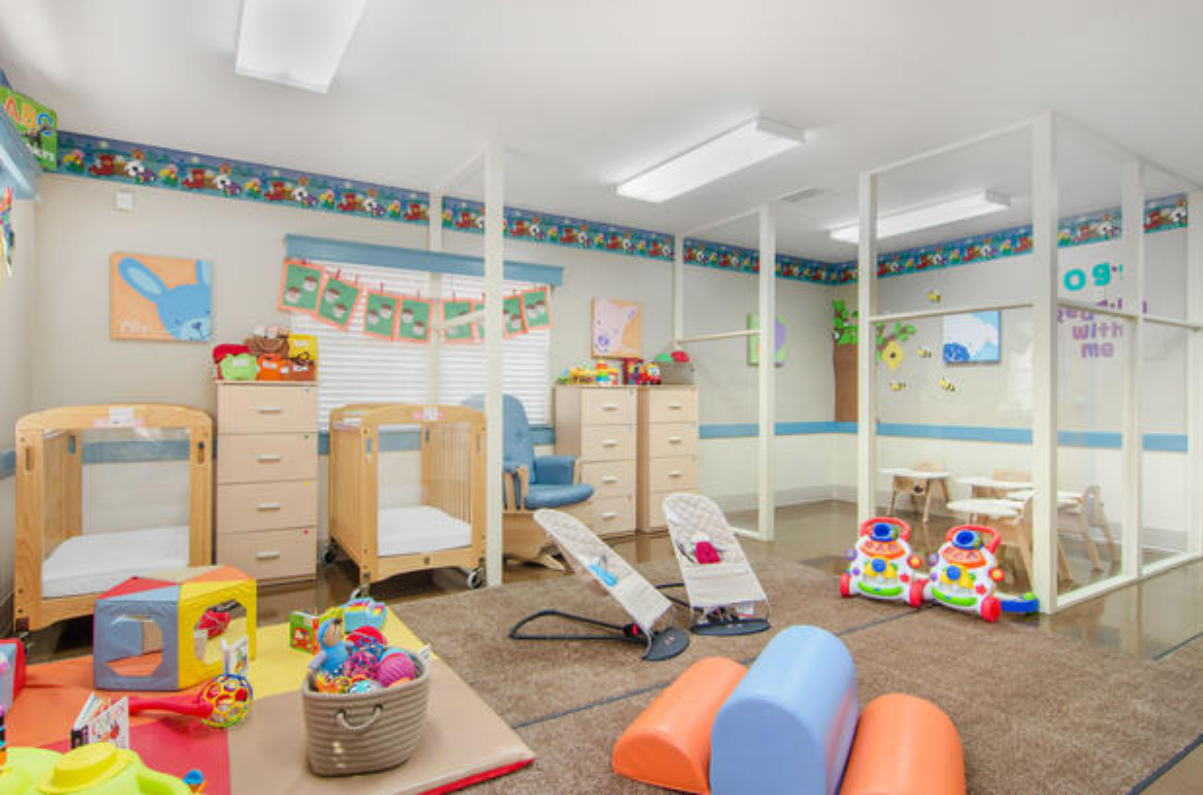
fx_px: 600
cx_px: 602
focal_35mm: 18
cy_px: 398
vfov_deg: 67.1
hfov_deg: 90.2
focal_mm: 12
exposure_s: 1/20
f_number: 9
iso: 320
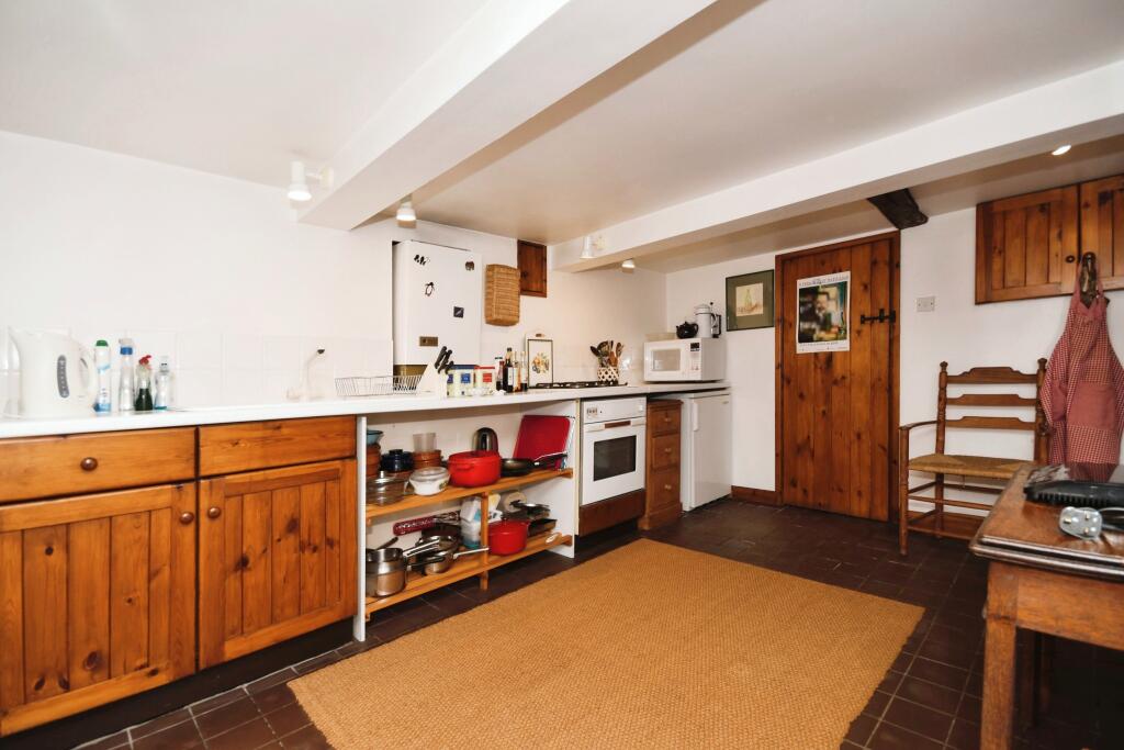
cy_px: 375
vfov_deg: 77.3
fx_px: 468
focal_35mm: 15
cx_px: 562
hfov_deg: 100.4
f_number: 8
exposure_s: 1/60
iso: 400
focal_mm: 10
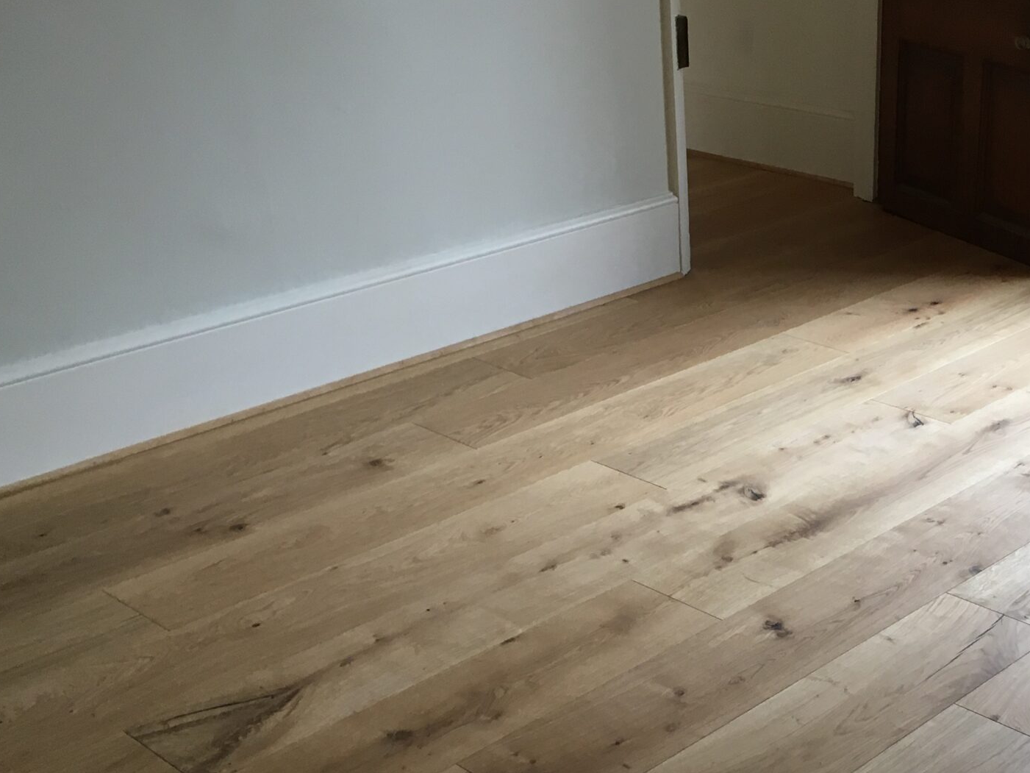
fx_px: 1577
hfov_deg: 35.3
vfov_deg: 27.1
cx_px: 779
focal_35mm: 53
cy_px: 597
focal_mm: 4.15
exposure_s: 1/33
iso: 40
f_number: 2.2
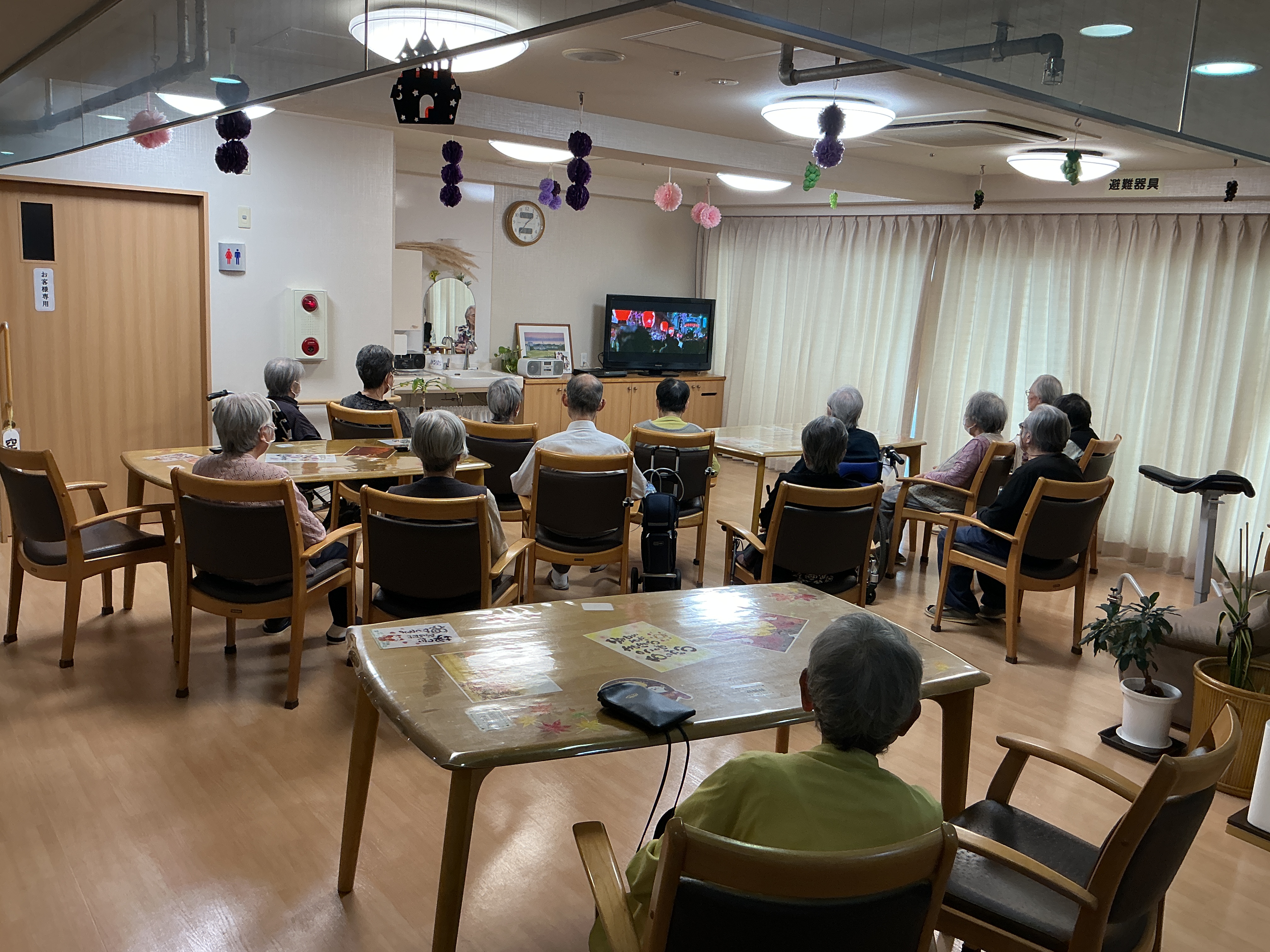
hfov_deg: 61.7
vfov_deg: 48.2
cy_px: 476
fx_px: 1064
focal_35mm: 29
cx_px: 635
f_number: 1.8
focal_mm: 3
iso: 50
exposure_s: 1/50
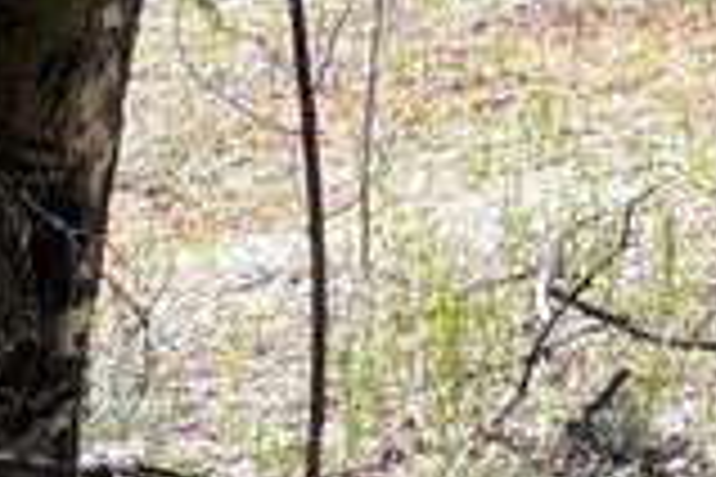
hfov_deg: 10.7
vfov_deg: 7.5
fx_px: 3460
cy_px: -515
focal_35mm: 174
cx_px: 1477
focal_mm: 4.2
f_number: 1.6
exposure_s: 1/861
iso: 32
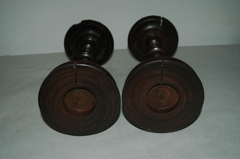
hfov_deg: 46.4
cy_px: 80
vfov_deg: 31.8
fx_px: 280
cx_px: 120
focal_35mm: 42
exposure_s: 1/125
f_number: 5.6
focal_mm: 28
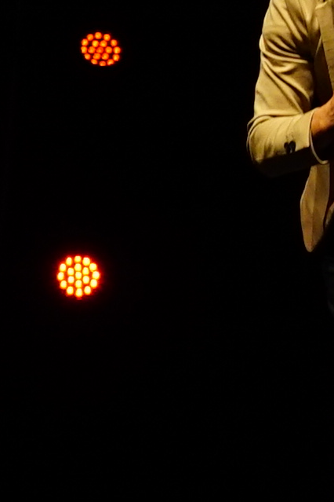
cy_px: 55
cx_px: 572
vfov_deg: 10.5
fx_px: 2714
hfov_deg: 6.9
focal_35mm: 195
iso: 1600
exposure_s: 1/200
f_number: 5
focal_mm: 30
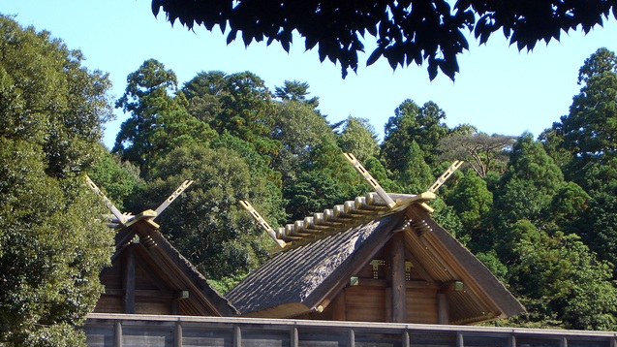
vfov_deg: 10.5
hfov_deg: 18.6
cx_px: 309
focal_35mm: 115
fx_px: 1881
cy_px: 155
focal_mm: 17.4
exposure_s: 1/125
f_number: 4.8
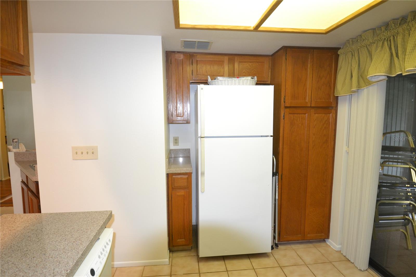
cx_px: 208
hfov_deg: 90.0
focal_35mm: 18
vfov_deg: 67.4
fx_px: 208
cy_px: 138
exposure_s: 1/60
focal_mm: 12
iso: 1000
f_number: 3.8
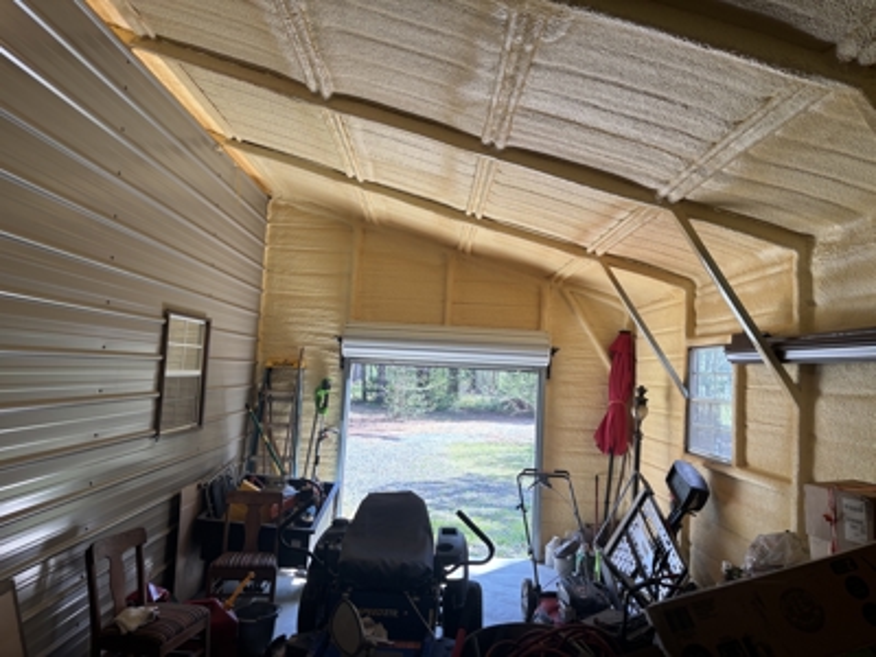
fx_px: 658
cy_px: 328
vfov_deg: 53.1
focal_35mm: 26
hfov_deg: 67.3
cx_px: 438
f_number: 1.6
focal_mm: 5.96
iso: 32
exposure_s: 1/120
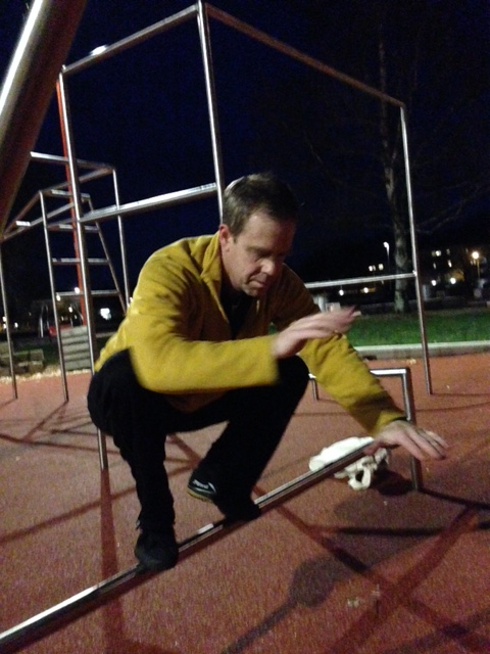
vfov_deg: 55.4
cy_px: 327
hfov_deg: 42.9
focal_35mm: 33
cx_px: 245
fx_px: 623
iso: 1600
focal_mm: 4.12
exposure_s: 1/15
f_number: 2.4
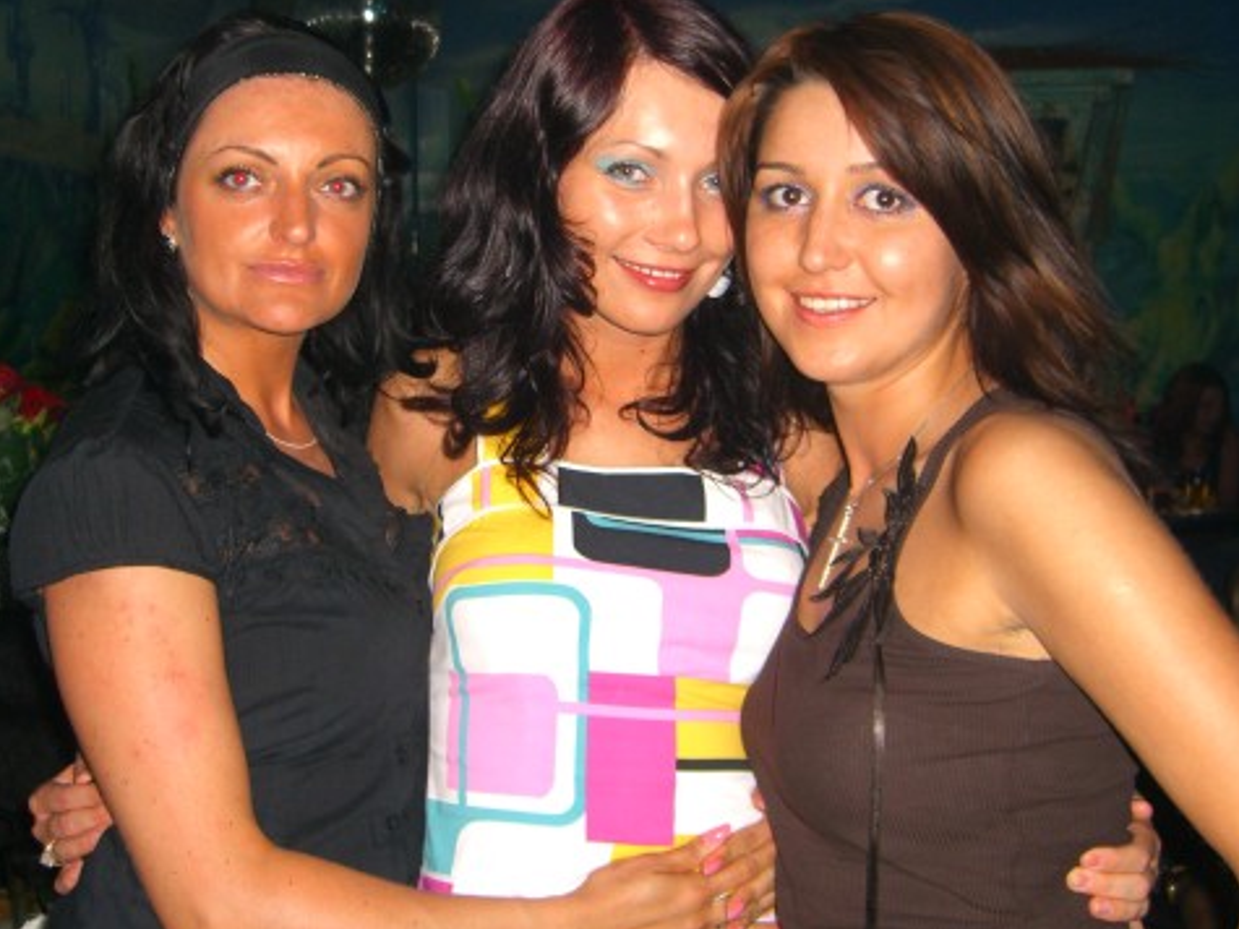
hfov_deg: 39.6
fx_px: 1718
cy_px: 373
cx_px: 563
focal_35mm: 48
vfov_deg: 30.2
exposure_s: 1/60
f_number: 2.8
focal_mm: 7.9
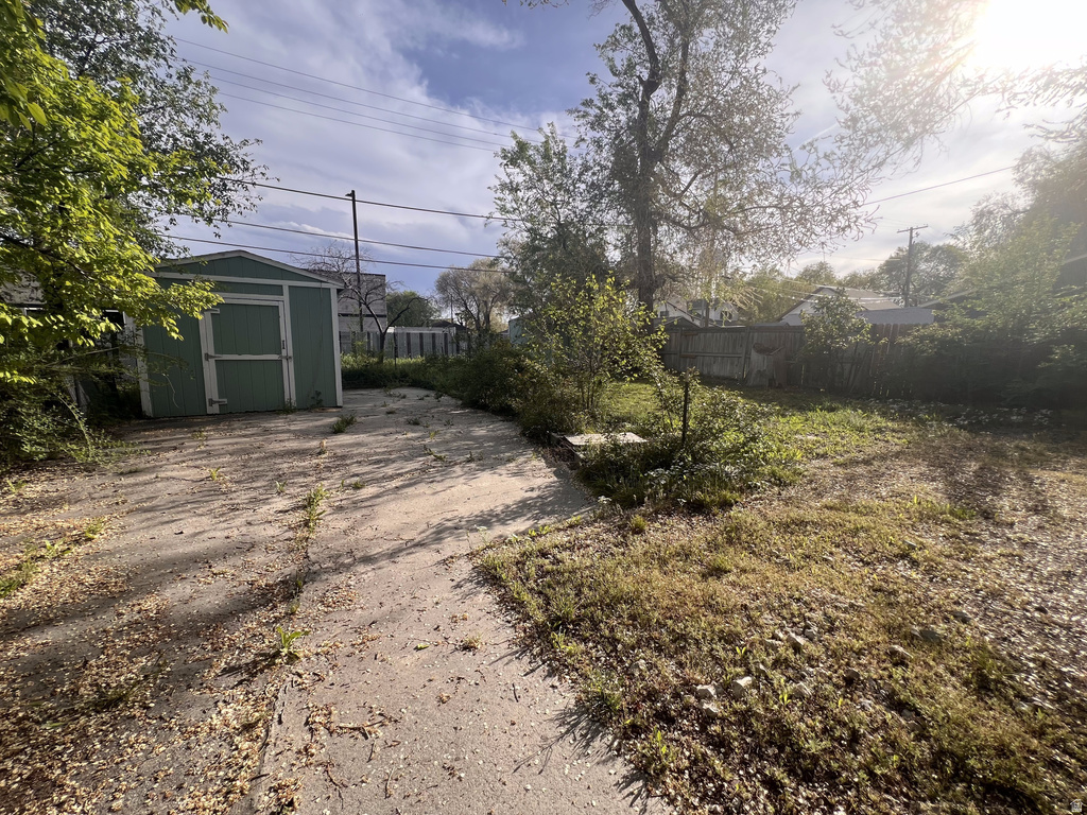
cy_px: 408
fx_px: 408
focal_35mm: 13
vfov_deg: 89.9
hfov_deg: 106.2
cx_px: 544
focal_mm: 1.57
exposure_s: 1/821
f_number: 1.8
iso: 32
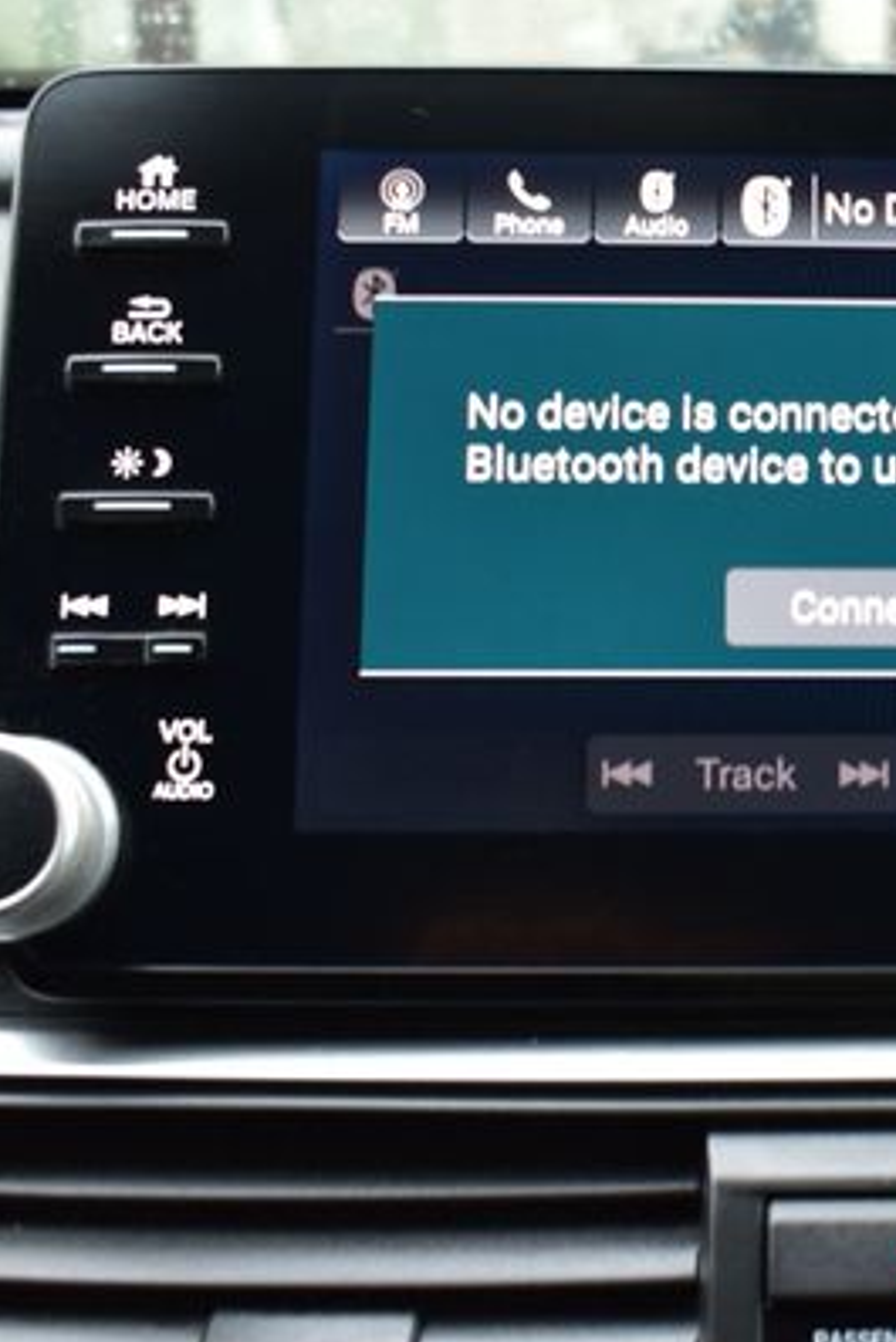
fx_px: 2163
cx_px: 997
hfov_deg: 22.1
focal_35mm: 58
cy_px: 717
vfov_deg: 34.5
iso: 450
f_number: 6.3
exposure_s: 1/15
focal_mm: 24
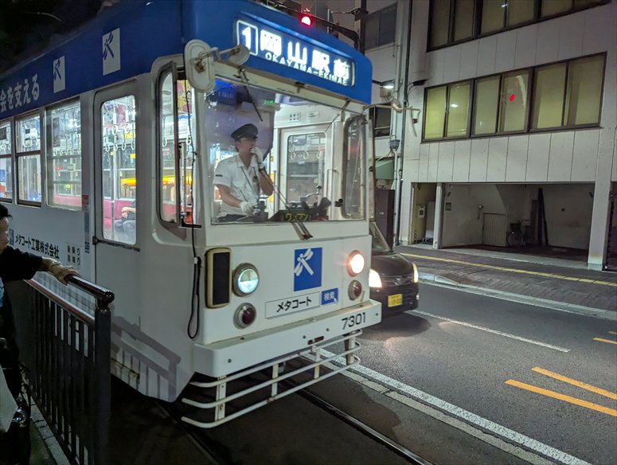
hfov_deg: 71.5
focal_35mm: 24
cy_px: 232
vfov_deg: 57.0
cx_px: 308
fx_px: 429
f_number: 1.85
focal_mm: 6.81
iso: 910
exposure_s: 1/120
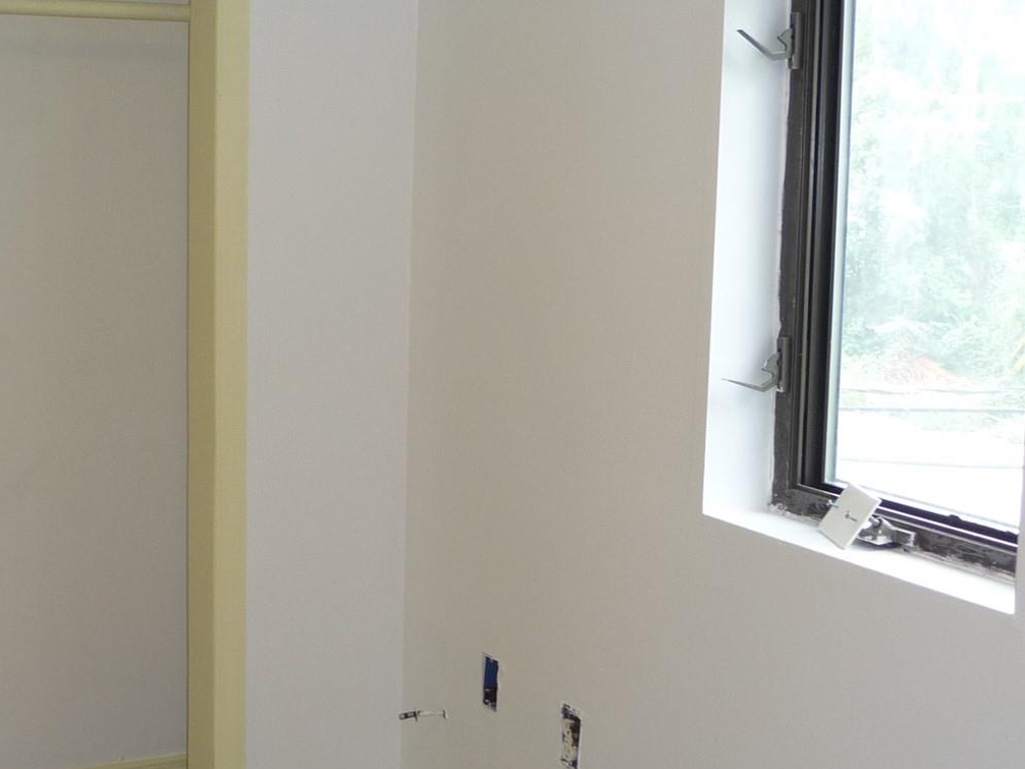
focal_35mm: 57
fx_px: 1688
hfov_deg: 33.3
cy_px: 359
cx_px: 305
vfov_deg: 25.7
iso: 100
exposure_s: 1/30
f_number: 3.3
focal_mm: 4.7
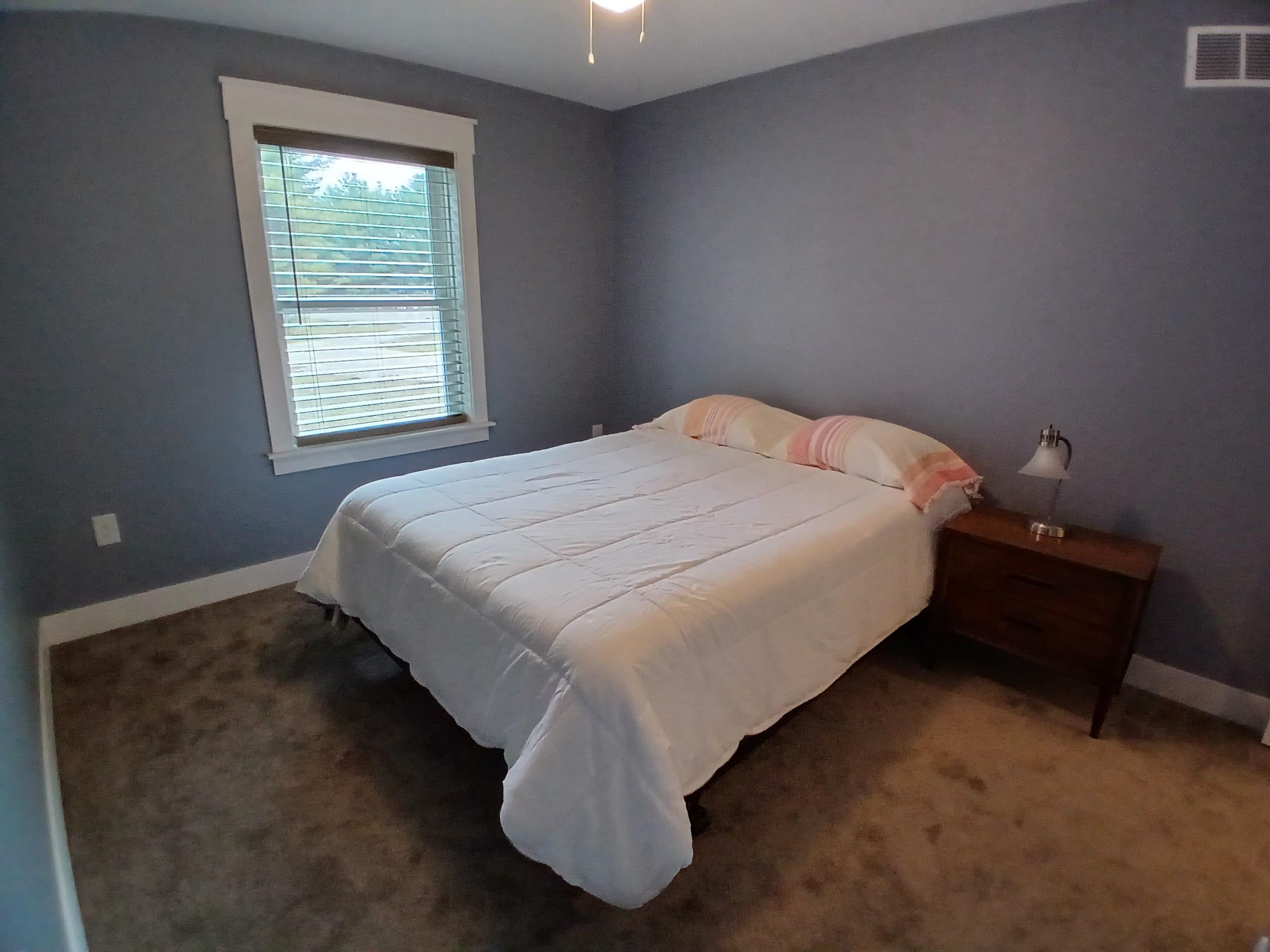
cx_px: 635
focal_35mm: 17
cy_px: 476
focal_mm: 1.4
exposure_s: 1/30
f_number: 2.2
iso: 160
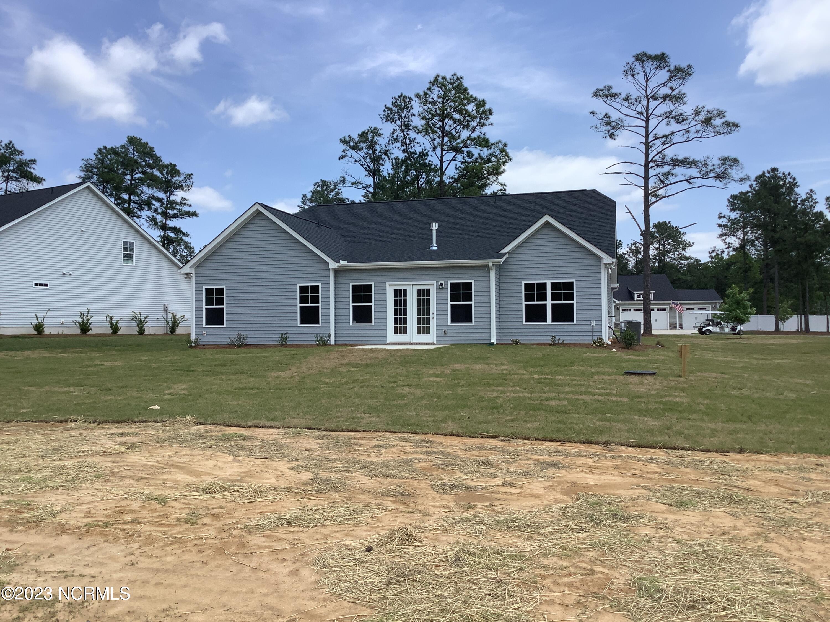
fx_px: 743
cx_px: 415
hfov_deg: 58.4
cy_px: 311
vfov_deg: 45.4
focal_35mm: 31
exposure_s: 1/1431
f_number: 2.4
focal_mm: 3.3
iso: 25
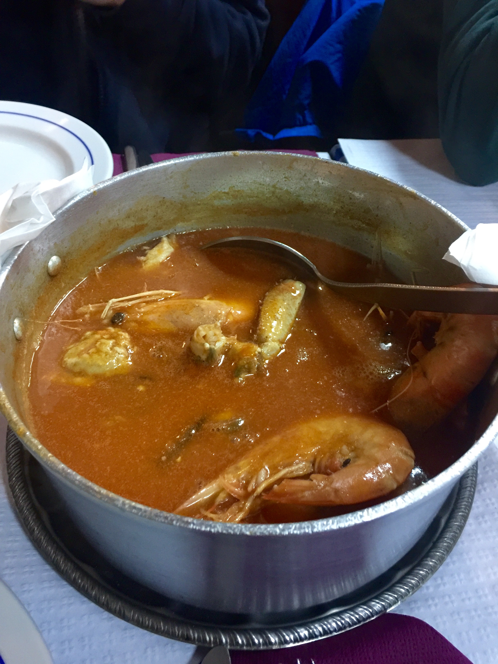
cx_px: 249
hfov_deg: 48.2
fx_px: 556
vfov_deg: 61.7
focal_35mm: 29
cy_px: 332
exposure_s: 1/8
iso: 160
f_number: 2.2
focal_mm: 4.15
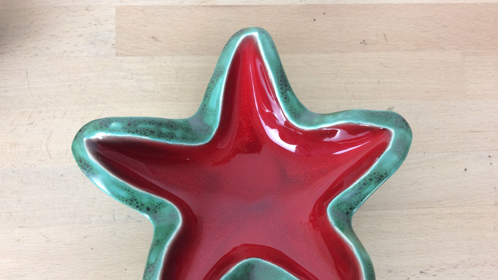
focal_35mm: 32
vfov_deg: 36.4
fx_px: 423
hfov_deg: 61.0
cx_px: 252
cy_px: 184
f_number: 2.2
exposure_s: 1/33
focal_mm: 4.15
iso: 80
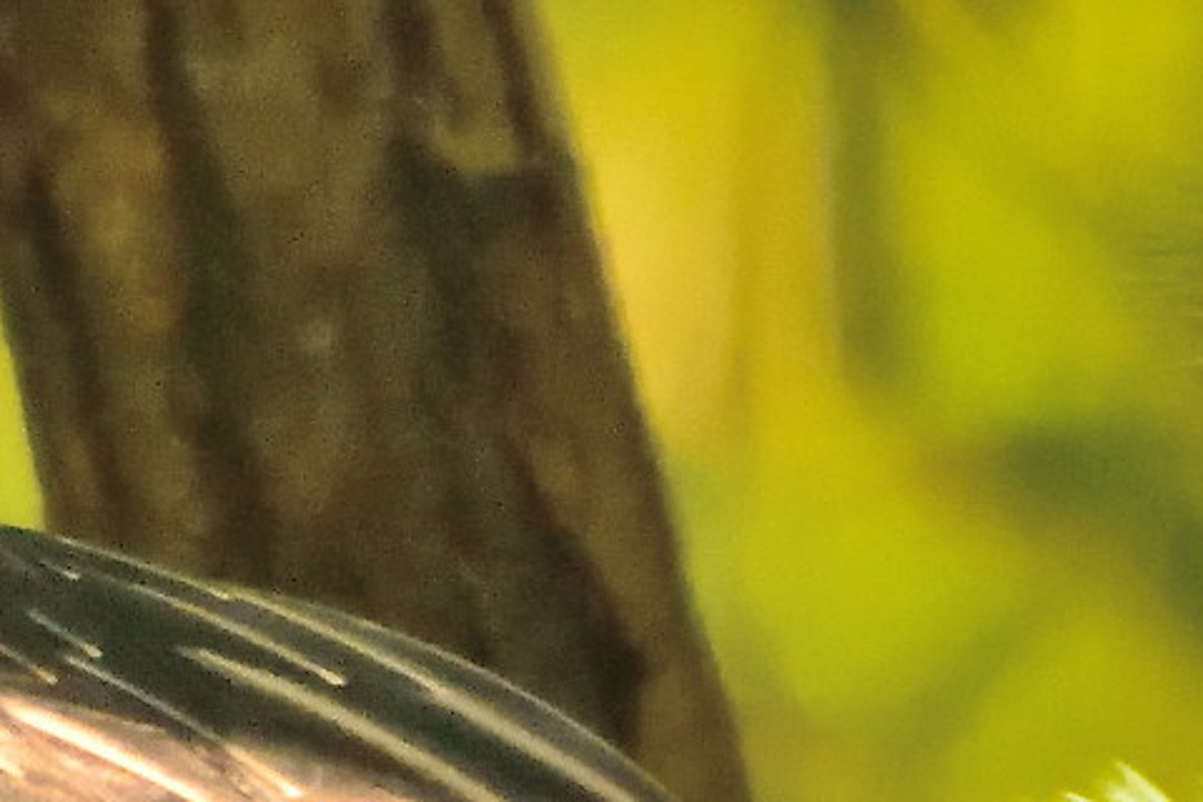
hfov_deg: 0.7
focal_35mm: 2998
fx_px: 100175
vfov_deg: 0.5
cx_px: -1200
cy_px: -160
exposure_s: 1/1000
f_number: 5.6
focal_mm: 400
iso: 6400
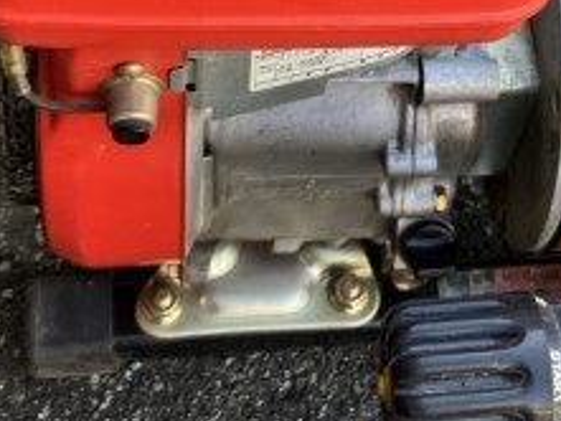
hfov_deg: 23.8
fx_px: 1313
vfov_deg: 17.5
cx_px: 439
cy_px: -61
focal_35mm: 81
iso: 50
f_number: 1.8
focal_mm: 3.99
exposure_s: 1/121
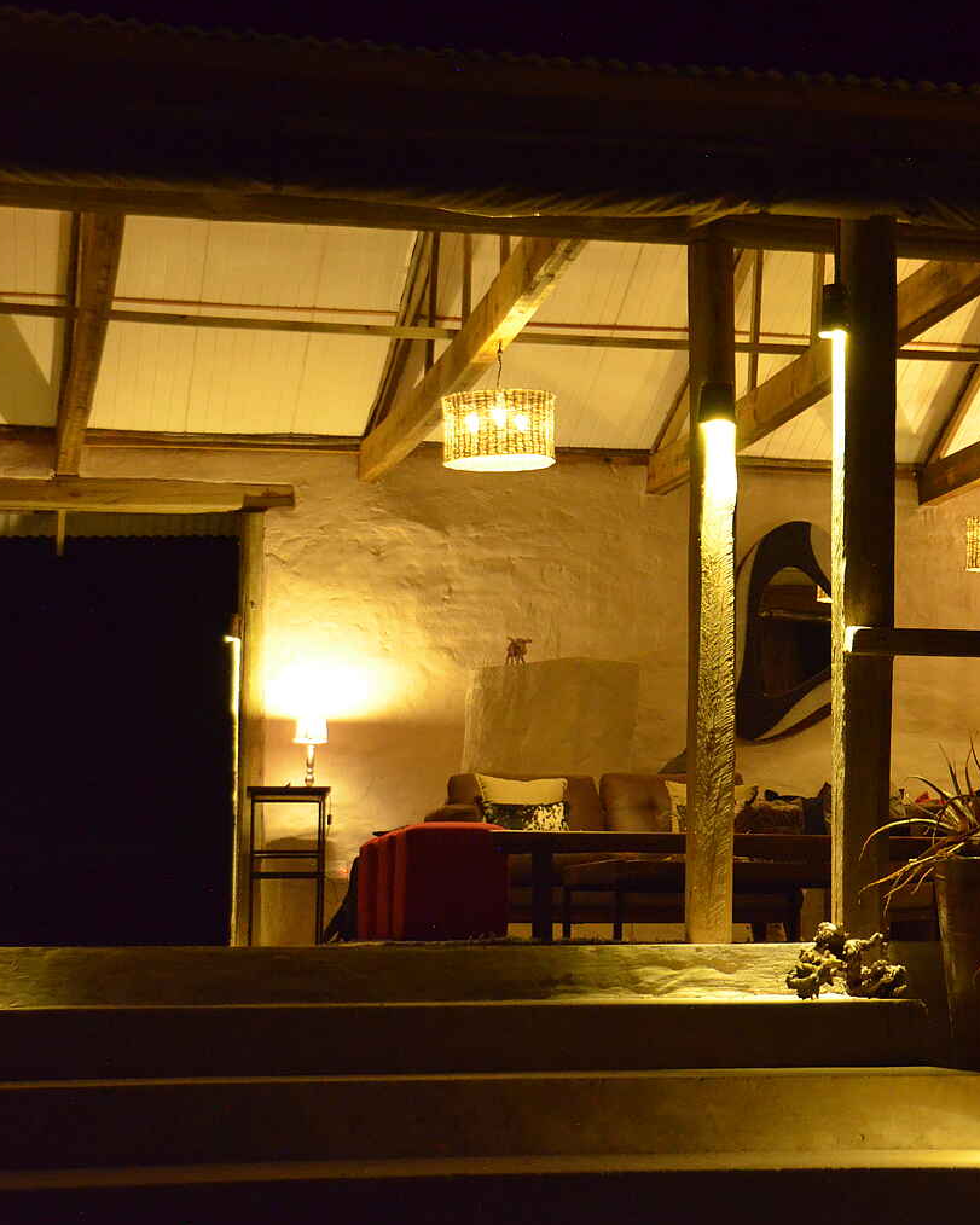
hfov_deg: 14.9
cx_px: 909
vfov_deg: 18.8
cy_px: 605
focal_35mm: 102
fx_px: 3699
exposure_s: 1/5
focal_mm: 46
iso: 3200
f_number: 4.5
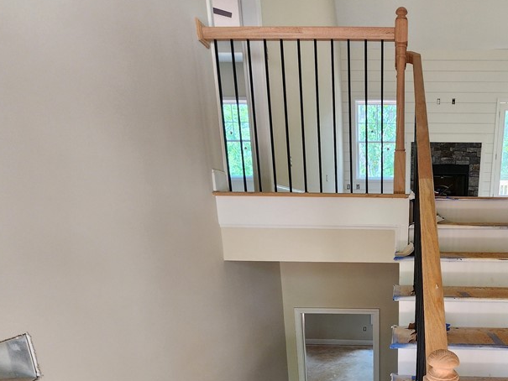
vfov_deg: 56.8
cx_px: 393
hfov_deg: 70.2
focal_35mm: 22
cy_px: 303
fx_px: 323
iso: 160
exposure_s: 1/60
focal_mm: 2.2
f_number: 2.2
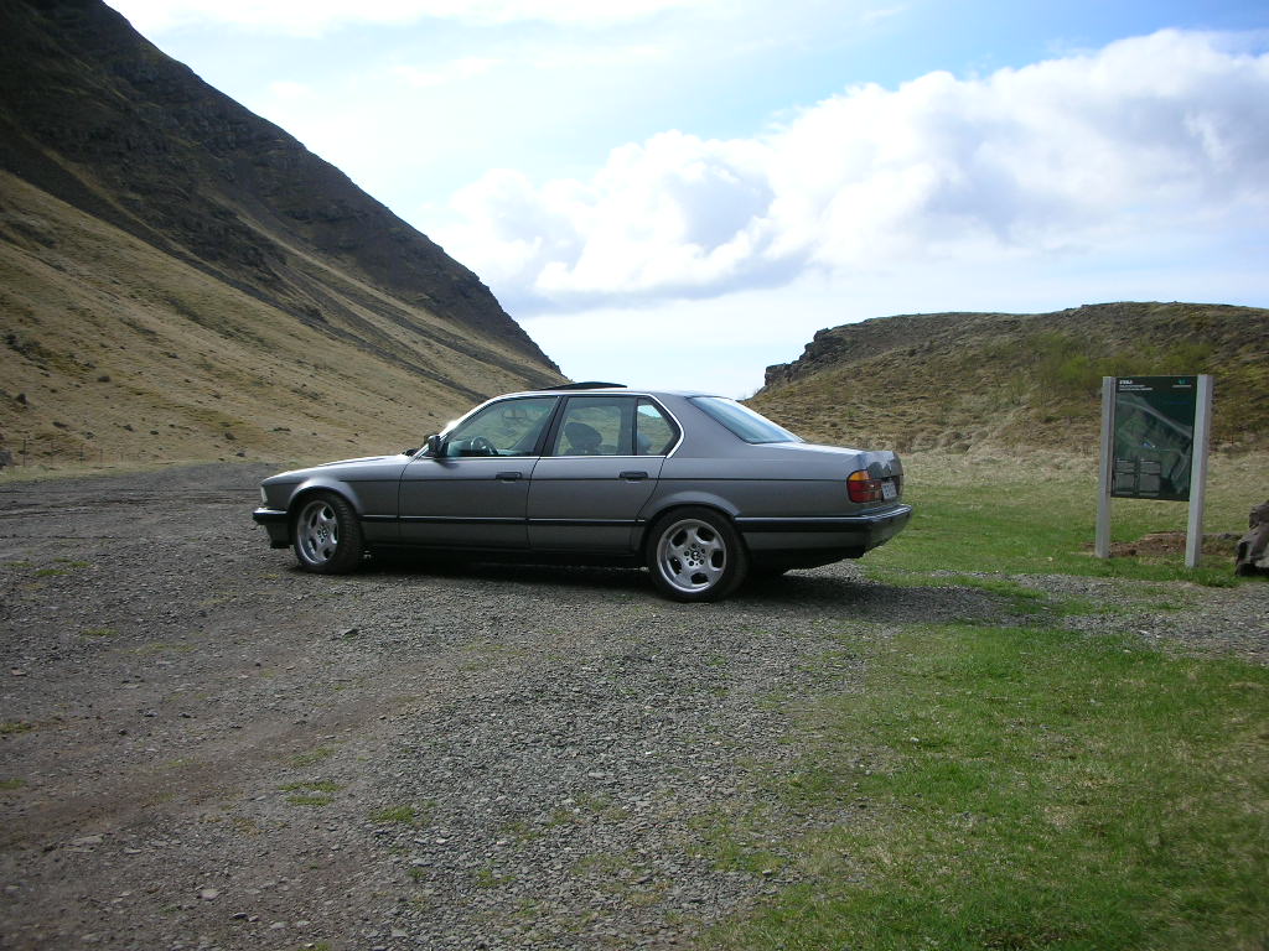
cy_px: 476
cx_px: 634
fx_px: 1283
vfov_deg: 40.7
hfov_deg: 52.6
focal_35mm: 35
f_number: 8.5
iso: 50
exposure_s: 1/85.7
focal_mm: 5.8
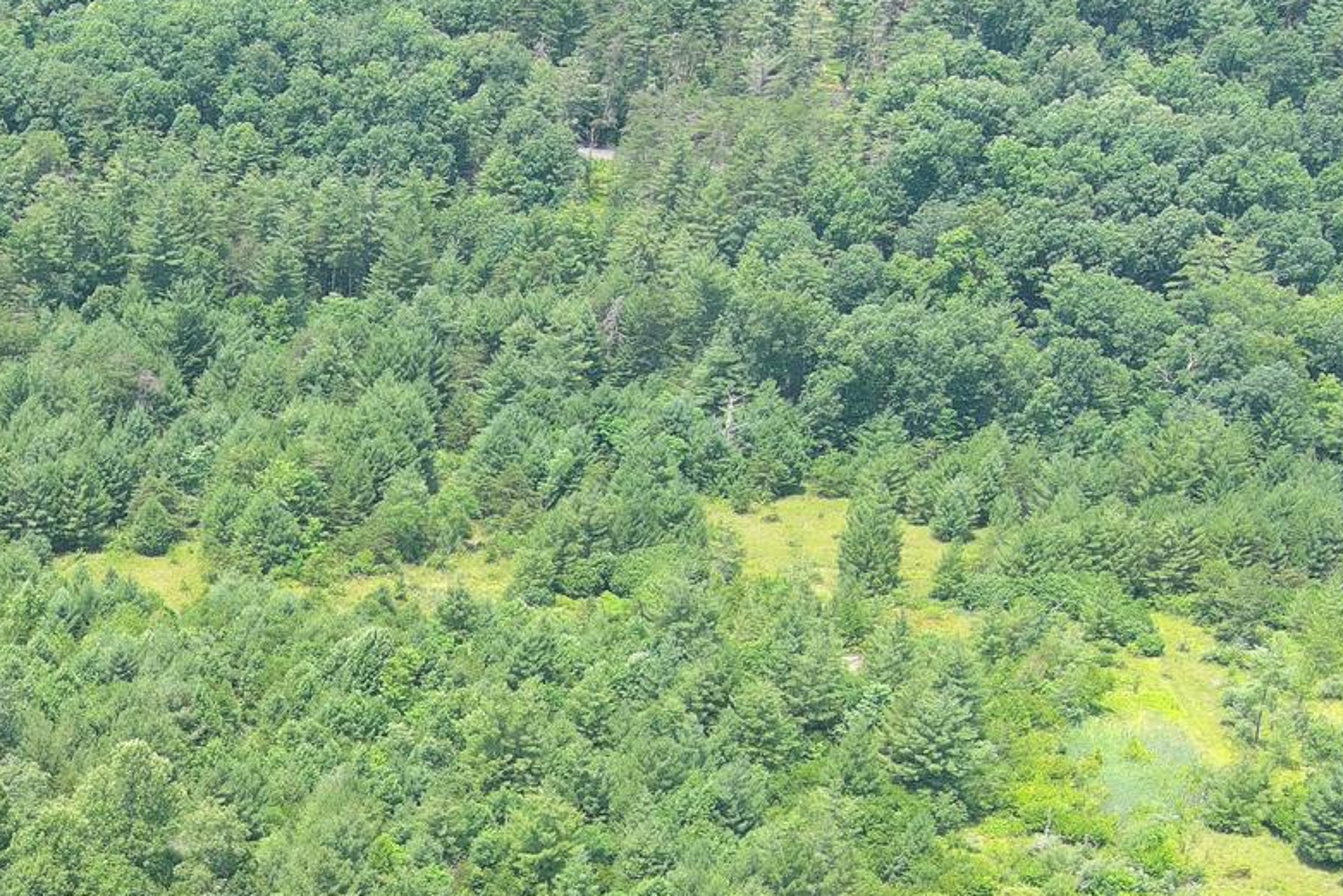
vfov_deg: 17.3
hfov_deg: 25.0
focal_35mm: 76
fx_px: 2836
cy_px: 1031
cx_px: -91
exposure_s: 1/286
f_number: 2.8
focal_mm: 10.57
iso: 100
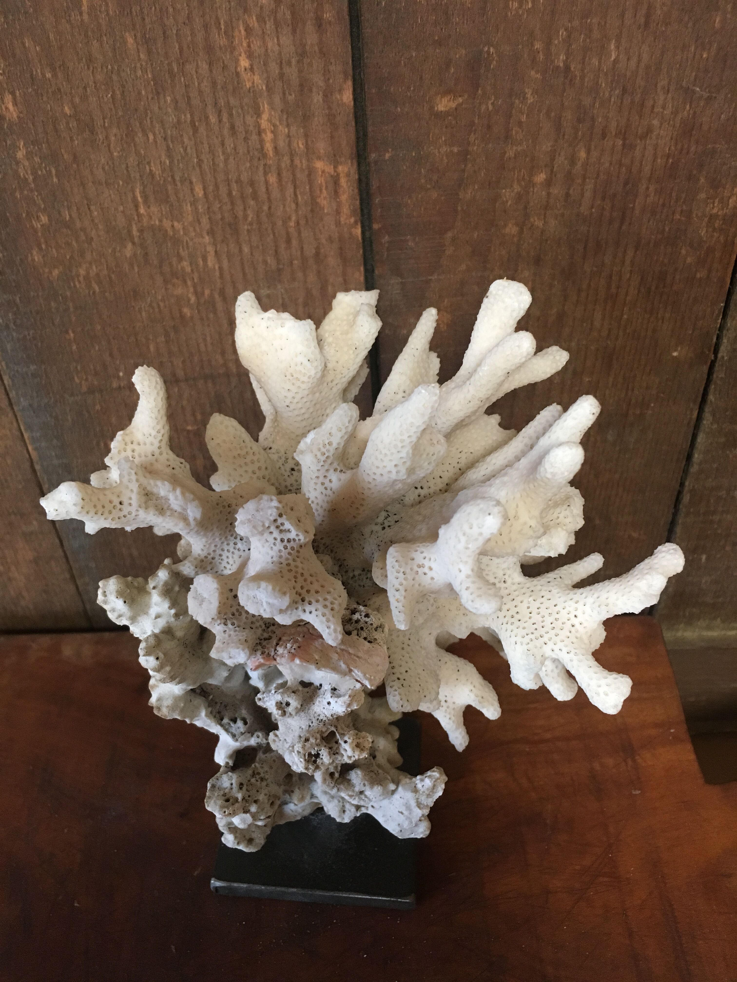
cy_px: 491
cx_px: 368
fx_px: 823
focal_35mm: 29
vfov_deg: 61.7
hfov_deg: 48.2
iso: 160
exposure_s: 1/33
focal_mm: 4.15
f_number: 2.2
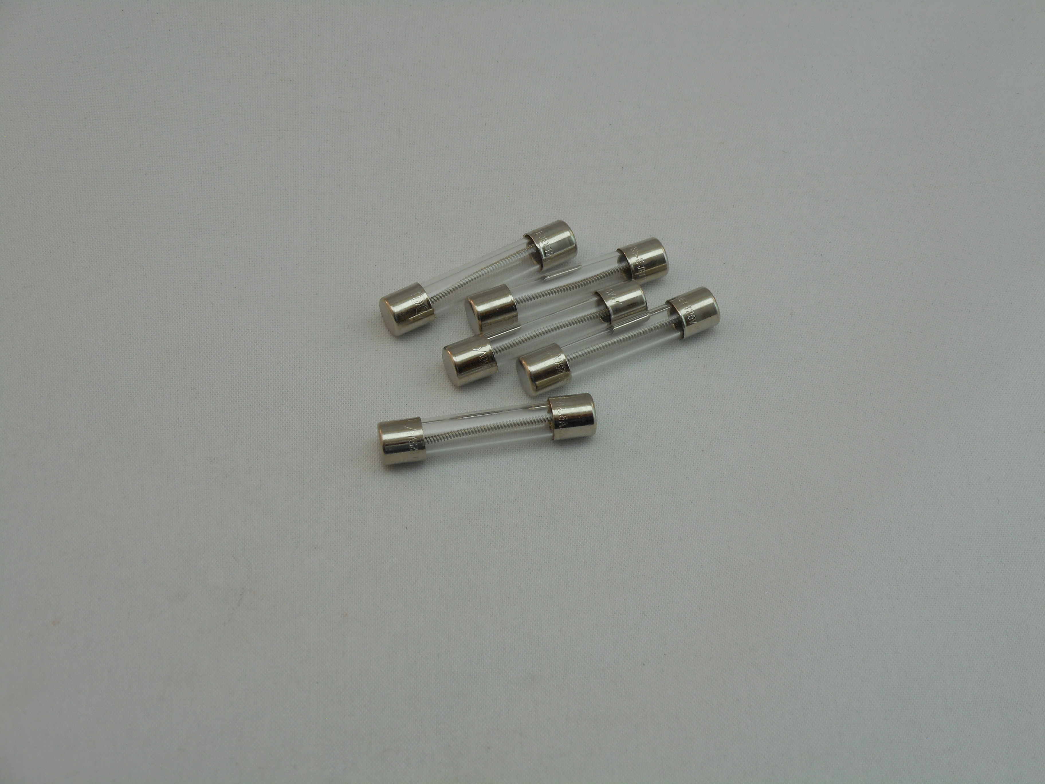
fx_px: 2325
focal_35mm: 77
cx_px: 522
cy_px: 392
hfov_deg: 25.3
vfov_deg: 19.1
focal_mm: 13.8
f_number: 5.5
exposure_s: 1/50
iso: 80
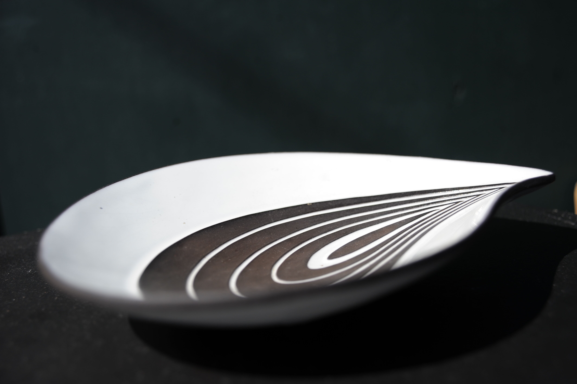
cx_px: 288
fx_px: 801
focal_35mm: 50
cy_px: 192
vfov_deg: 27.0
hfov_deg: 39.6
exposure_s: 1/1600
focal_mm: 50
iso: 200
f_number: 4.5
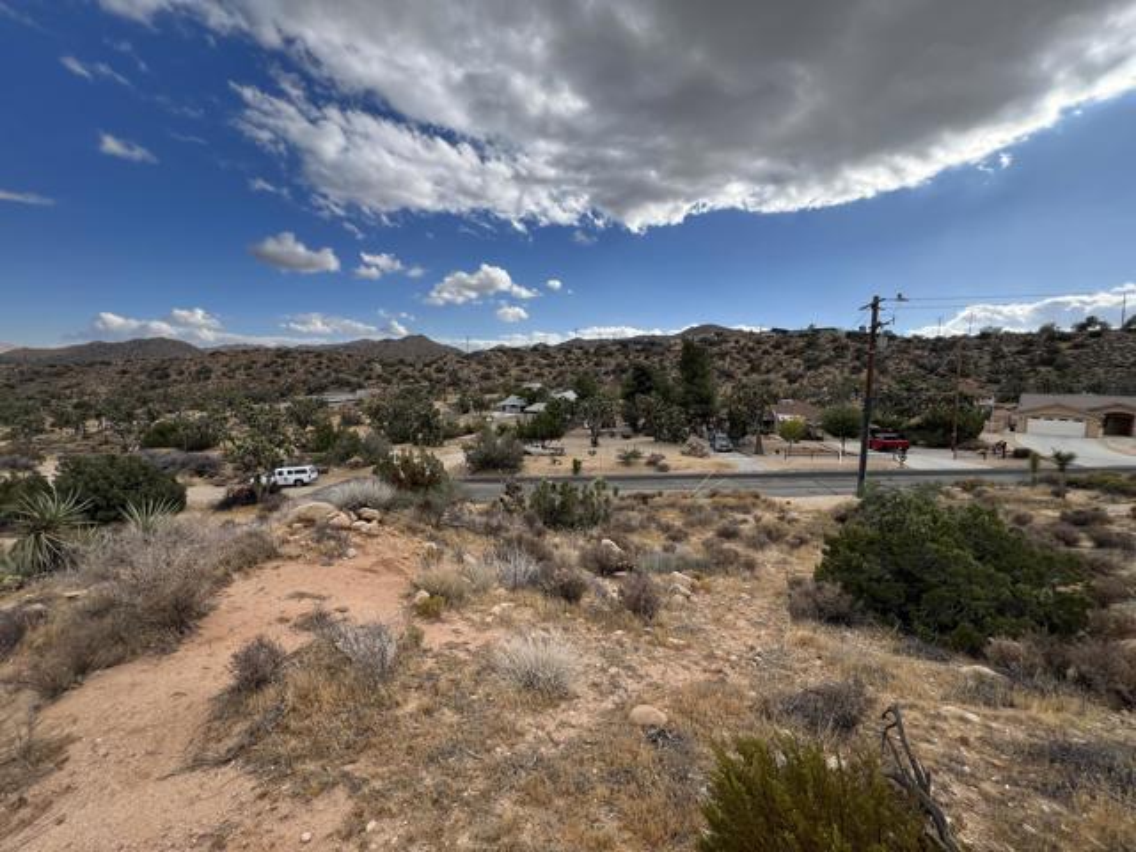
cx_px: 568
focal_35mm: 13
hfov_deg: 106.2
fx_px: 427
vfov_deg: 89.9
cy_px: 426
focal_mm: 1.57
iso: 32
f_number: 1.8
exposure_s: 1/1220
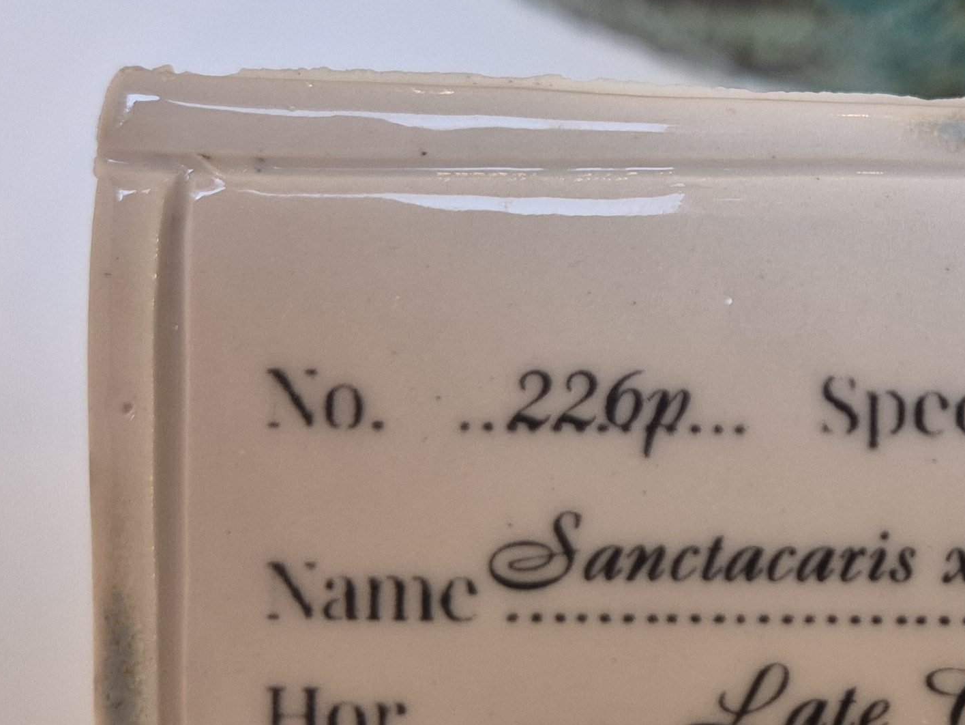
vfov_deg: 22.5
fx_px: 1812
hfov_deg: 28.9
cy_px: 461
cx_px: 833
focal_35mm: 65
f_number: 1.8
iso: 160
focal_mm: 5.4
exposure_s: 1/100
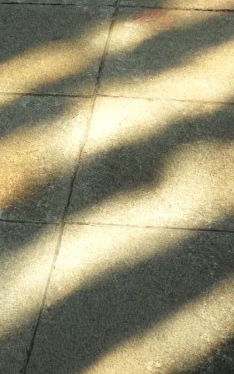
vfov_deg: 20.8
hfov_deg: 13.2
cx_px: 116
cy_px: 289
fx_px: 1008
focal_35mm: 99
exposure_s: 1/45
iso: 120
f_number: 4.5
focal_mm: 7.8
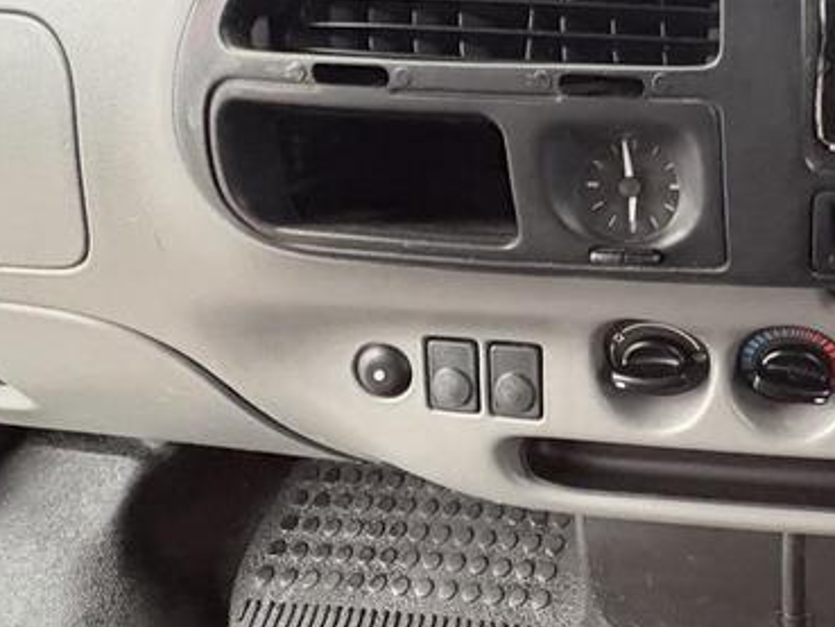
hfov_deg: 47.7
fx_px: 820
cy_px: 143
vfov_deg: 40.4
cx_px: 769
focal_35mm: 34
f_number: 2.2
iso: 800
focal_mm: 2.22
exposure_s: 1/56
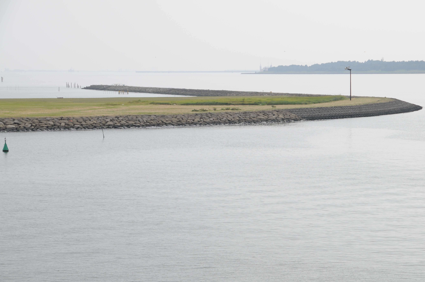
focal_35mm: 124
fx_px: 1462
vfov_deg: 11.0
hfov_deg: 16.5
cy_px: 139
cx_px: 219
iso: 200
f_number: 8
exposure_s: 1/500
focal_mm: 80
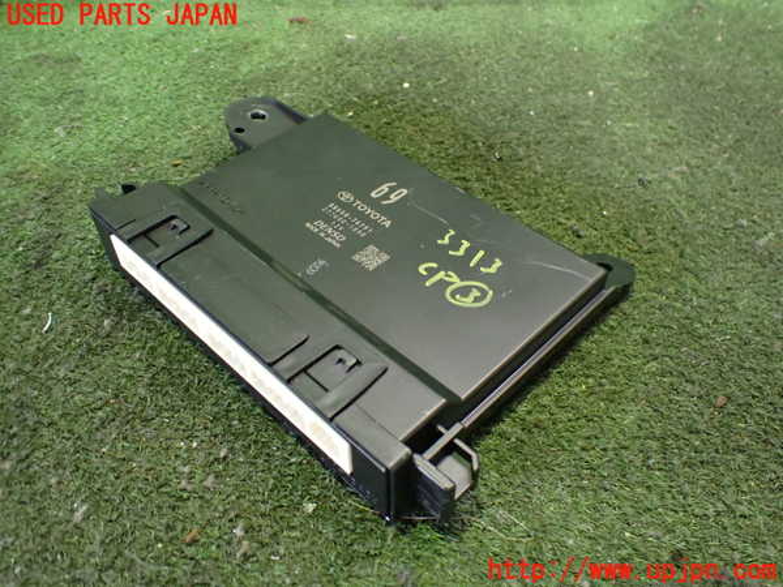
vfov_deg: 46.8
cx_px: 392
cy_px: 294
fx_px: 679
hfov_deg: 60.0
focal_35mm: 30
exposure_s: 1/30
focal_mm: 5.4
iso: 1000
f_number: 2.3
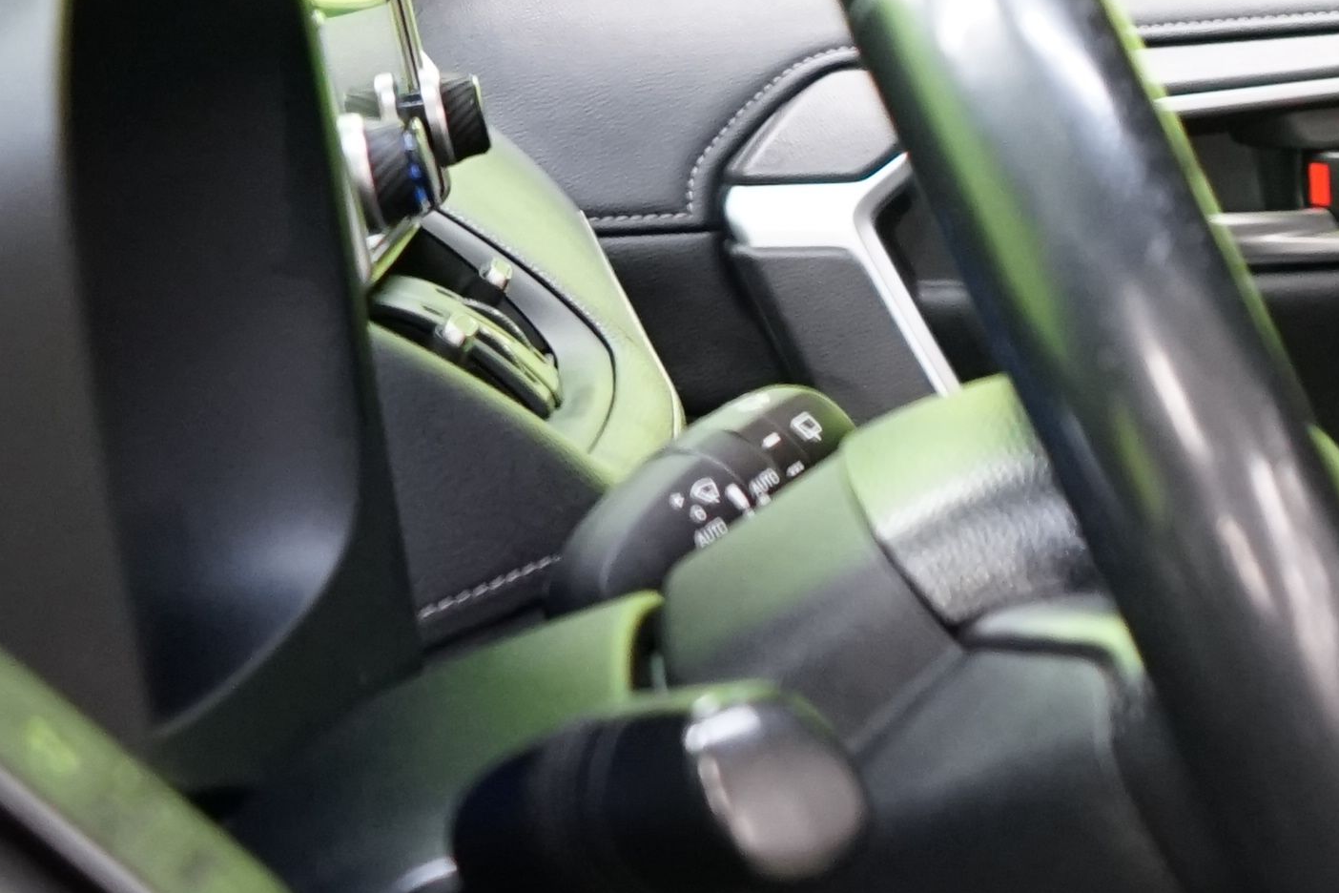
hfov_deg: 12.7
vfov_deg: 9.5
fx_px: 5244
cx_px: 2709
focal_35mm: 141
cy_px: 1232
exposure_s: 1/15
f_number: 5
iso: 2000
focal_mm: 33
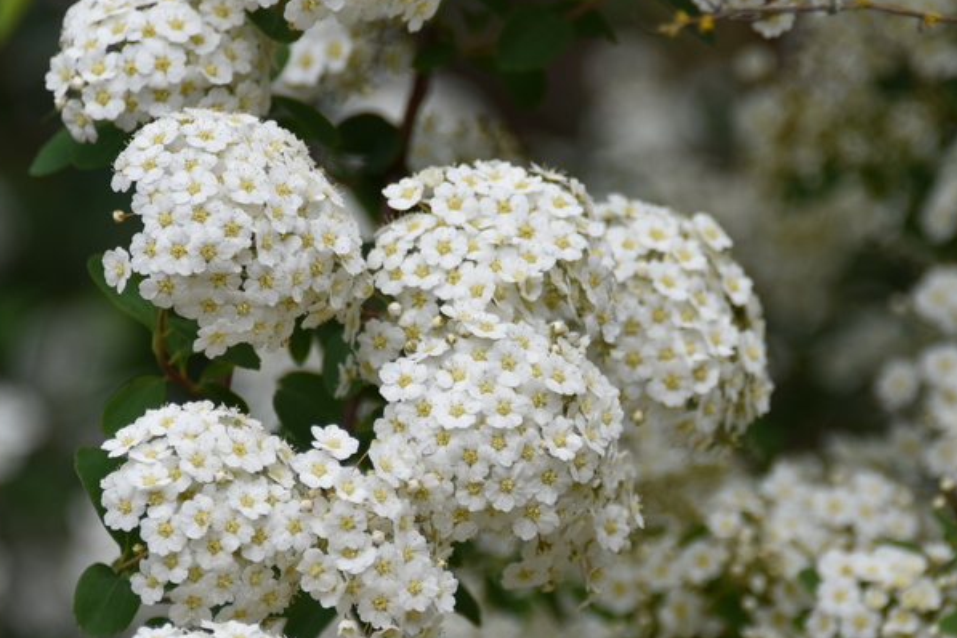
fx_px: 17092
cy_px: 483
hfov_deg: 3.2
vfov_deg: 2.1
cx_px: 540
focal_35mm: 643
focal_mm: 300
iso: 220
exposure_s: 1/640
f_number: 5.6
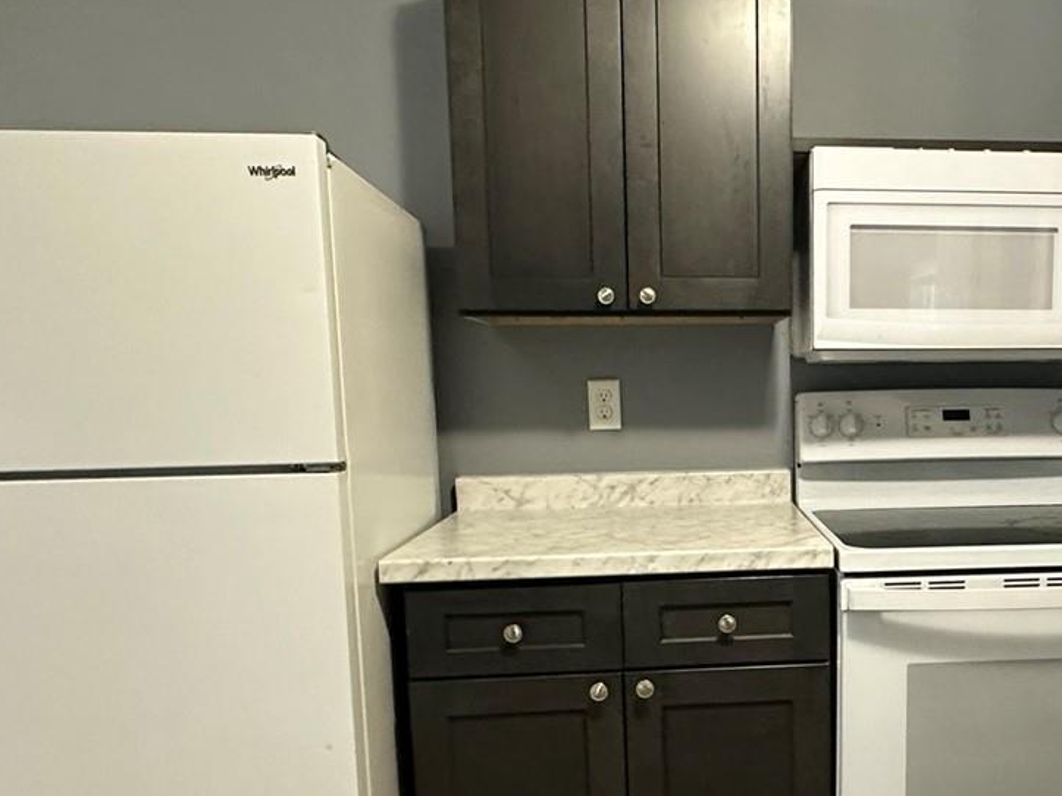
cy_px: 495
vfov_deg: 45.1
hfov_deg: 56.1
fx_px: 951
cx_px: 770
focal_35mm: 31
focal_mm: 2.22
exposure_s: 1/60
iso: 500
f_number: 2.2
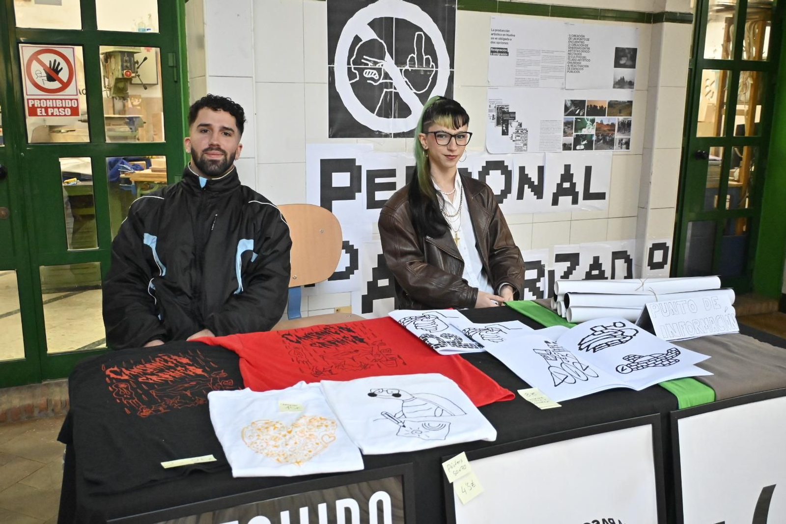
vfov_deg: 40.0
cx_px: 393
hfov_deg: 57.2
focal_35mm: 33
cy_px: 262
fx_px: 721
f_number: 4
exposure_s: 1/250
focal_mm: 22
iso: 4000
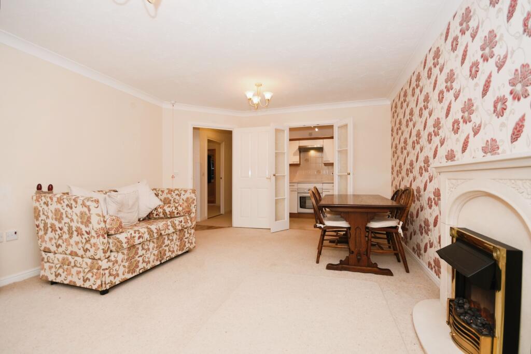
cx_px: 266
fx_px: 221
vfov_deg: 77.3
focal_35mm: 15
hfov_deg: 100.4
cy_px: 177
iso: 400
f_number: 8
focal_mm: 10
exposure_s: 1/30
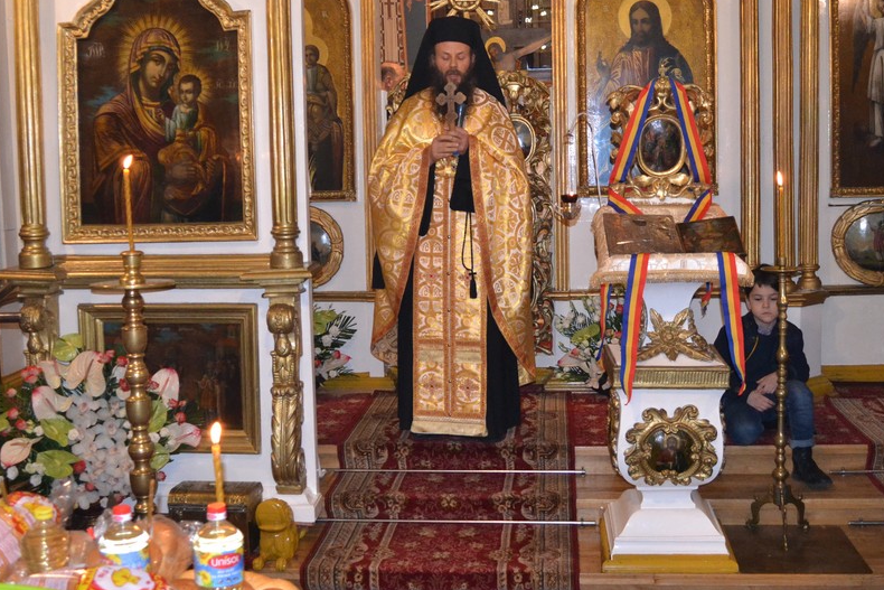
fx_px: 1007
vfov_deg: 32.5
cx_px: 478
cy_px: 235
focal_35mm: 41
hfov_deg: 47.4
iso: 2000
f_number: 3.5
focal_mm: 18
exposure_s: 1/60
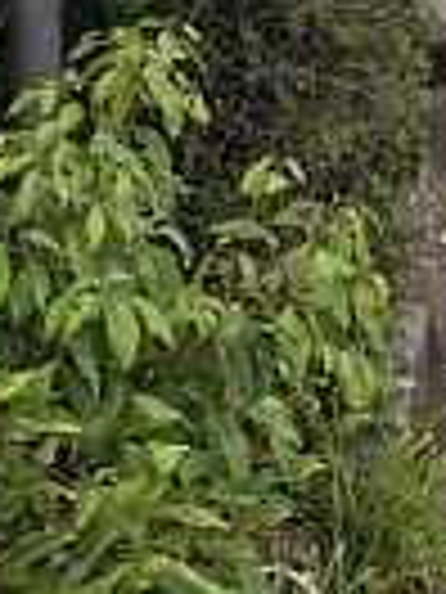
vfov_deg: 11.1
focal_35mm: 159
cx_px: 86
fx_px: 2731
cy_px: -639
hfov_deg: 9.3
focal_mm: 4.28
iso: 80
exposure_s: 1/120
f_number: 2.4
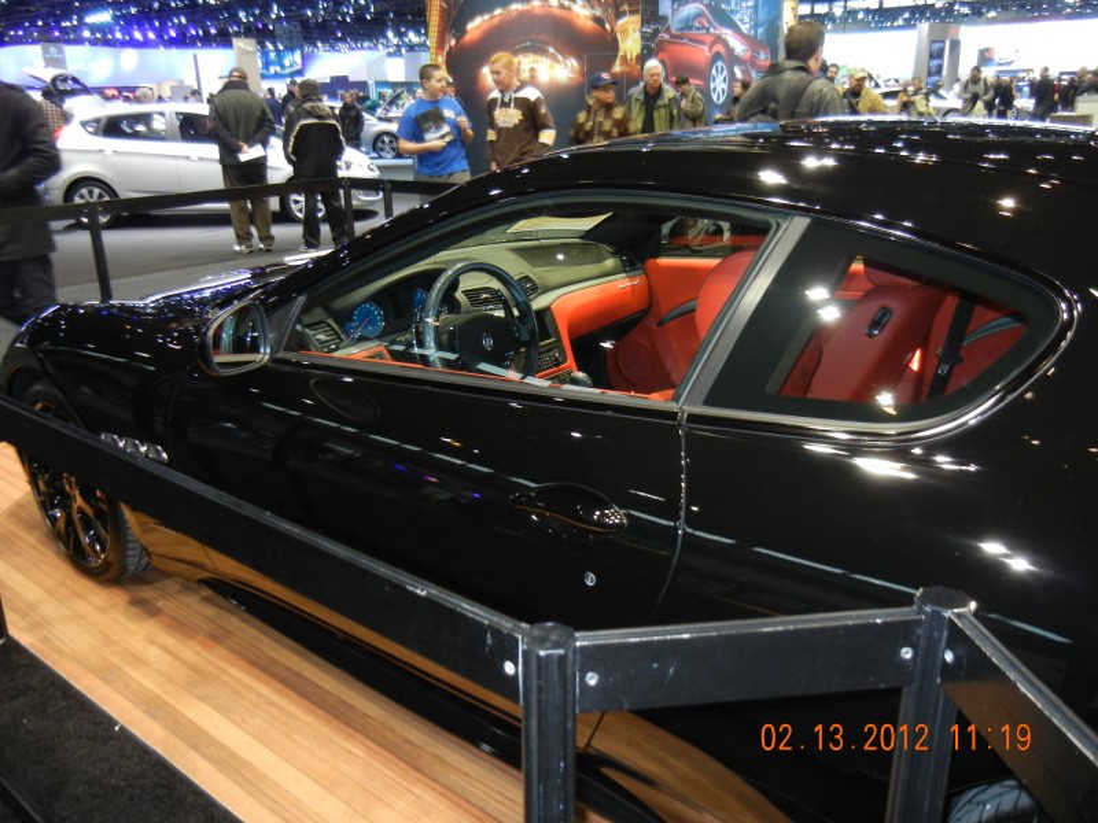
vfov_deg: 46.8
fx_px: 952
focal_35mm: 30
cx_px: 549
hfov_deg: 60.0
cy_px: 412
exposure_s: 1/30
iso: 400
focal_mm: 5.4
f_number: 3.5
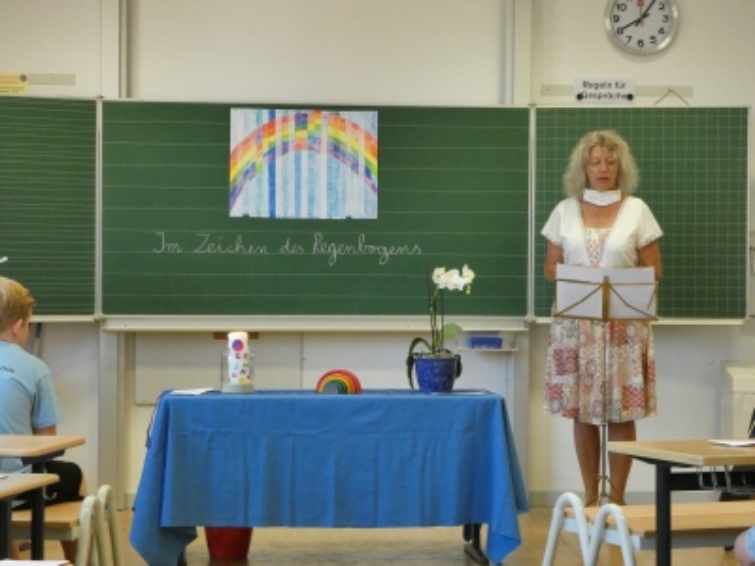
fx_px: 2072
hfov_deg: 20.7
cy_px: 283
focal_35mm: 95
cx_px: 378
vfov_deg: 15.6
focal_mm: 17.1
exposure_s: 1/50
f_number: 7.1
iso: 800
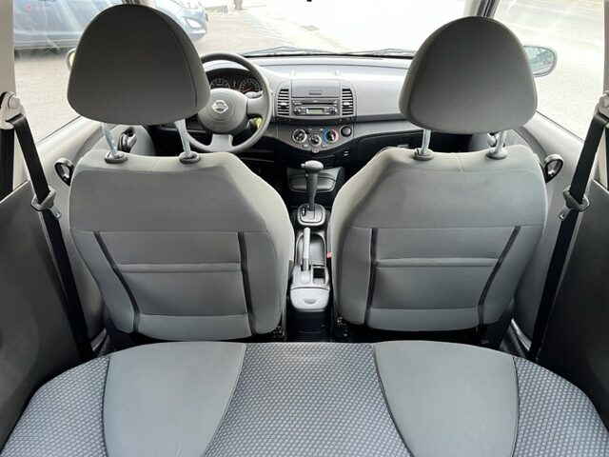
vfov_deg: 53.1
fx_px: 457
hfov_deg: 67.3
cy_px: 228
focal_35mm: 26
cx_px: 304
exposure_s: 1/60
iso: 250
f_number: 1.5
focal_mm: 5.7
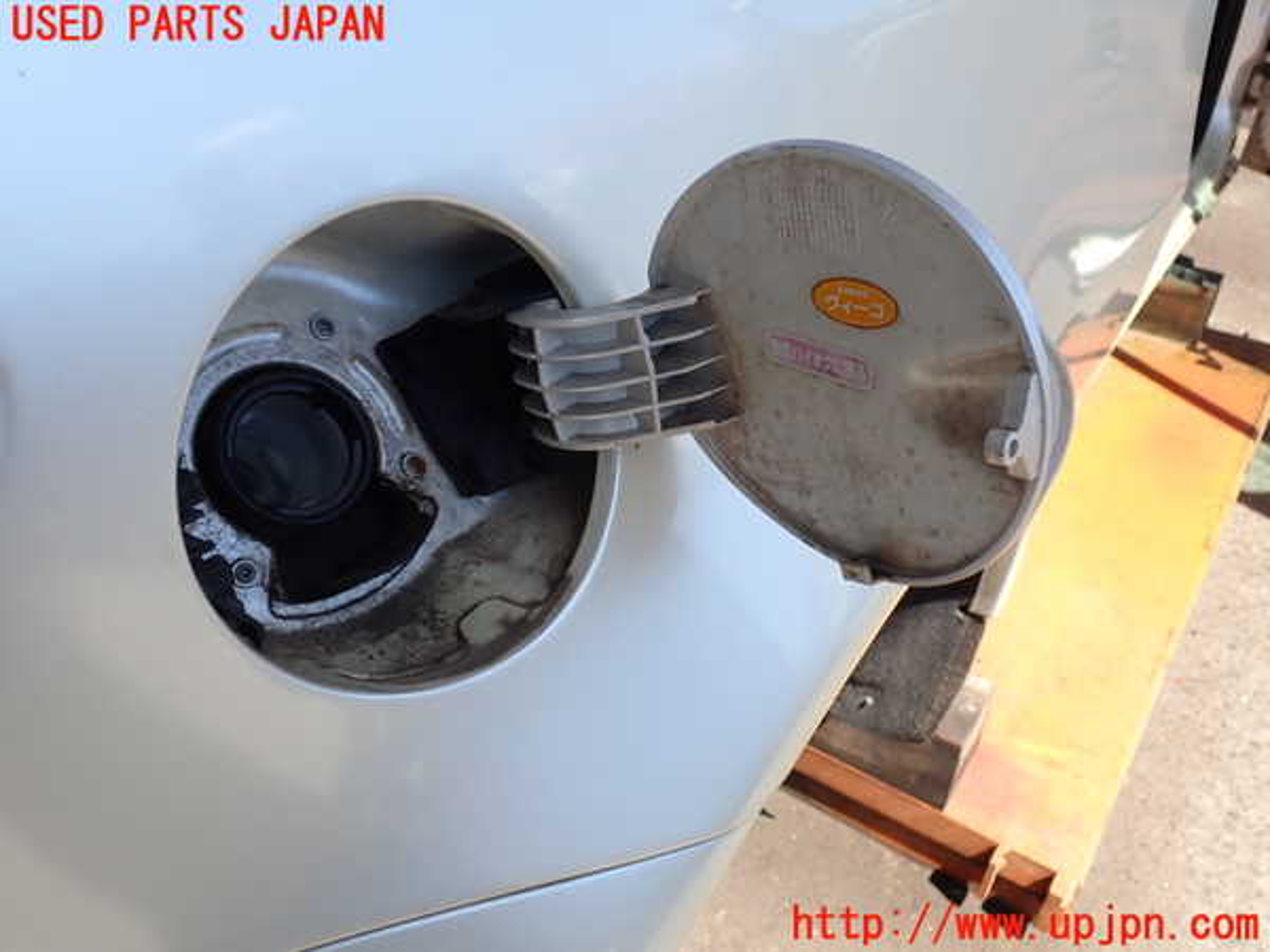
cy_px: 476
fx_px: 1101
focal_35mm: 30
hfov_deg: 60.0
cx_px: 635
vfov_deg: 46.8
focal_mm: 5.4
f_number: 3.2
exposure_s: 1/400
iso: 100
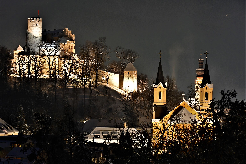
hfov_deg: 10.3
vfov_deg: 6.9
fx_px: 1366
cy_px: 82
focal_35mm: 200
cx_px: 123
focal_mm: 200
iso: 1600
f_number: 16
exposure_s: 13
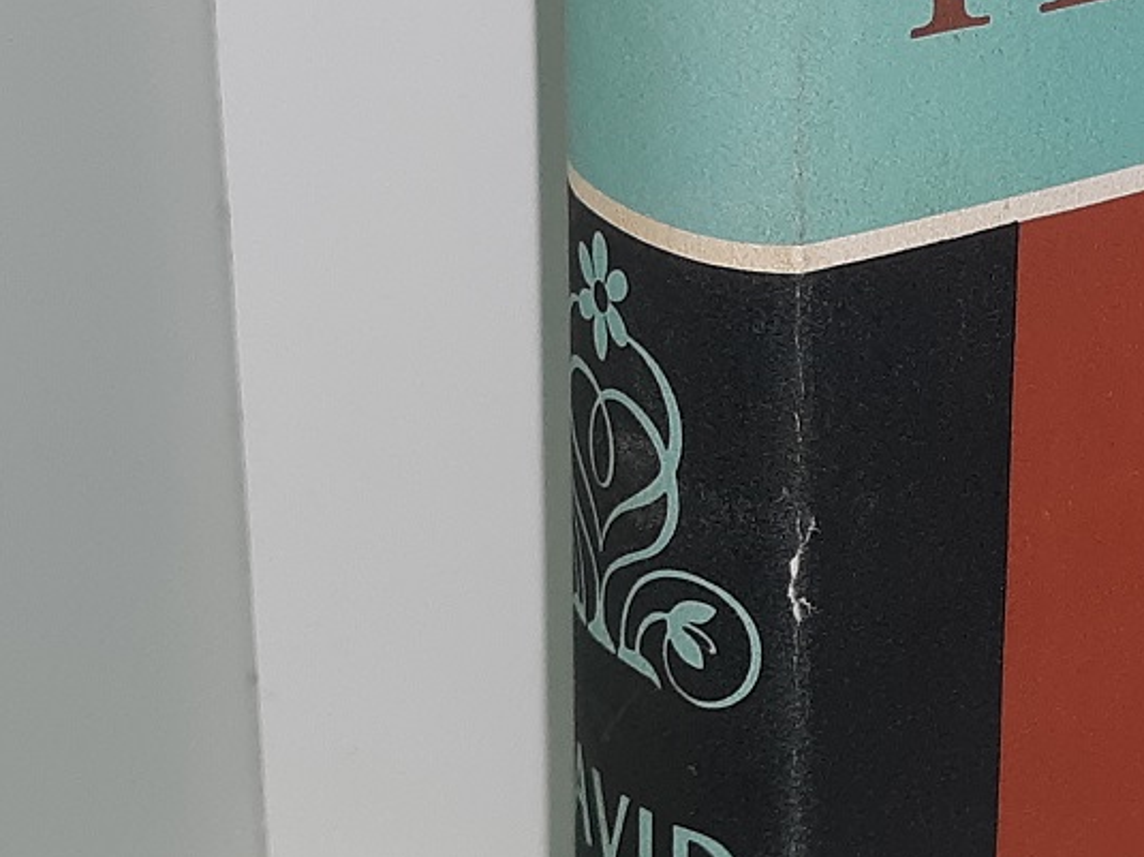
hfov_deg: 17.6
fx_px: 3568
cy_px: 182
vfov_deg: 13.6
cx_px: 1245
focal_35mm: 108
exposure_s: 1/123
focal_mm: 3.7
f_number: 1.7
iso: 40
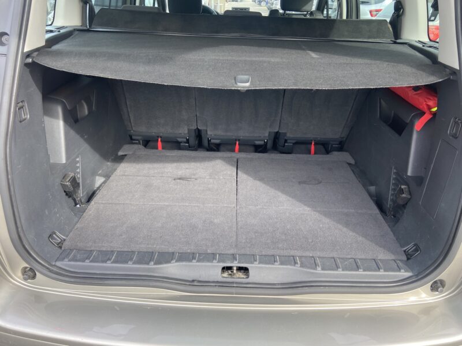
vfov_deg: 53.1
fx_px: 347
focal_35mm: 26
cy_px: 173
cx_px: 231
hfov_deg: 67.3
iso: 32
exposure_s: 1/156
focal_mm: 4.25
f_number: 1.8
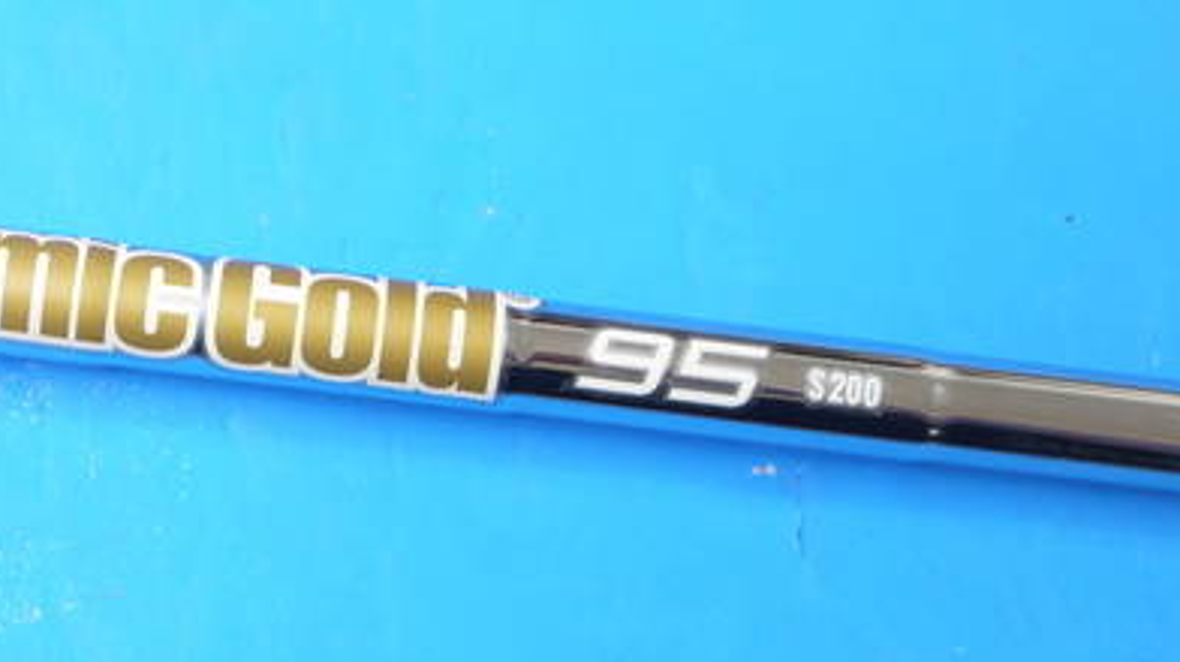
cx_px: 223
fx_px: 2783
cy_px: 310
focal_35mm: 89
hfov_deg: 23.6
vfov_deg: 13.6
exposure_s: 1/60
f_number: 4.6
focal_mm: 25
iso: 400
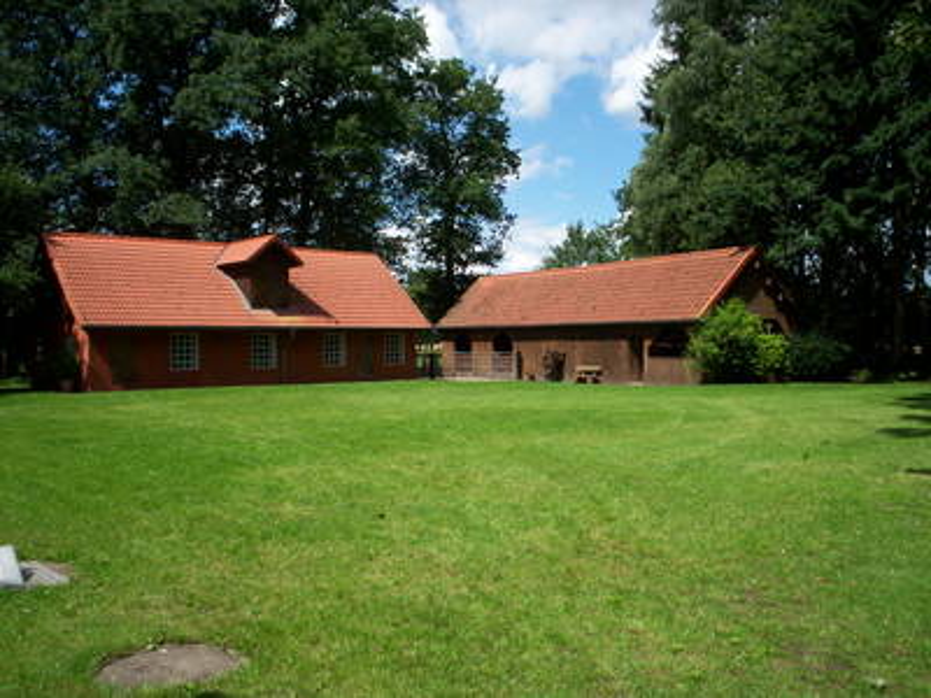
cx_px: 466
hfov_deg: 51.4
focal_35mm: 36
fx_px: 968
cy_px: 349
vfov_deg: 39.7
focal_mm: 5.9
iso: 100
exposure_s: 1/621
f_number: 4.5
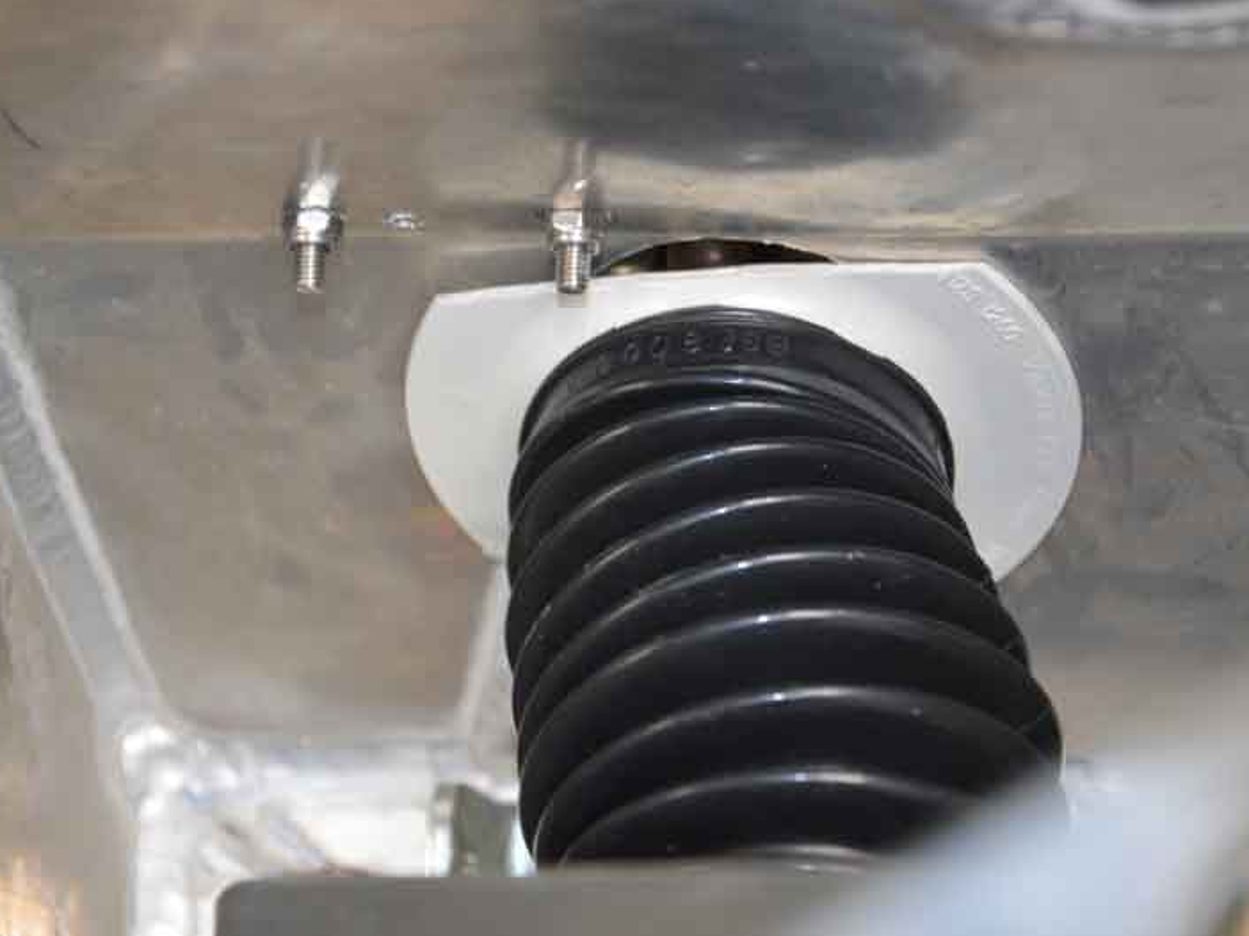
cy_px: 468
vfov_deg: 12.9
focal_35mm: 115
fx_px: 4148
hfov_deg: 17.1
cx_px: 639
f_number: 5.3
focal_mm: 70
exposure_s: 1/60
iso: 900
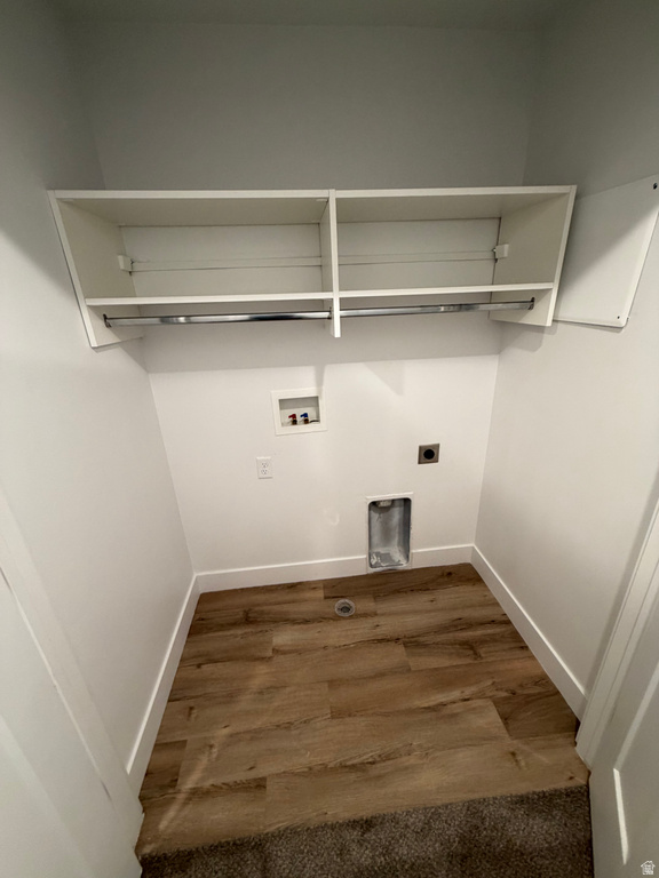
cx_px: 330
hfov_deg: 85.7
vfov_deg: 102.1
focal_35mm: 14
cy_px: 439
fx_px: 355
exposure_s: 1/60
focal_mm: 2.22
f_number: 2.2
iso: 250
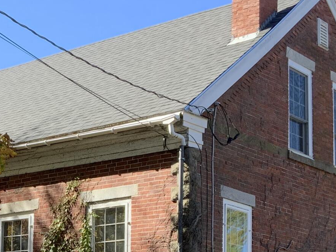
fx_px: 951
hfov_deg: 19.6
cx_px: 30
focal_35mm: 98
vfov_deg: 14.9
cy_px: 245
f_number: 1.8
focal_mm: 3
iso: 16
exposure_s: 1/491
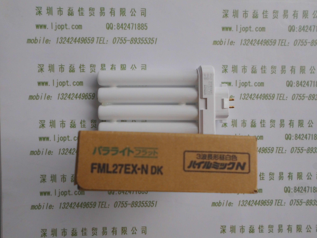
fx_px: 238
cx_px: 158
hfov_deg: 67.3
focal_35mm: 26
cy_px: 119
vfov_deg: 53.1
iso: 100
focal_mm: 4.6
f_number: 3.2
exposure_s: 1/534
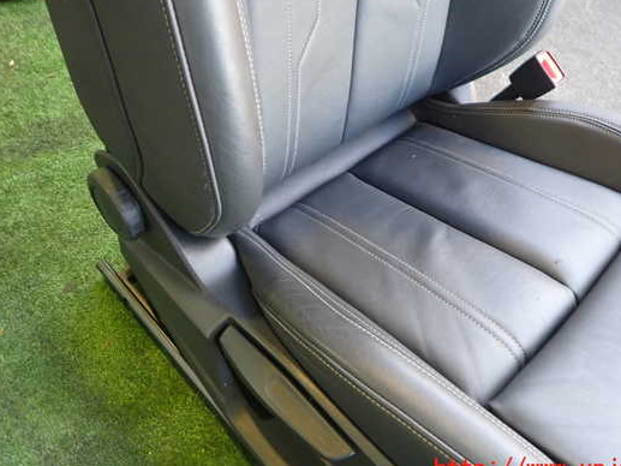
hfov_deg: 61.5
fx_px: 520
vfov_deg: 48.2
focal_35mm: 29
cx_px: 345
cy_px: 215
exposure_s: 1/30
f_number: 2
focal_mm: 4.5
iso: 320
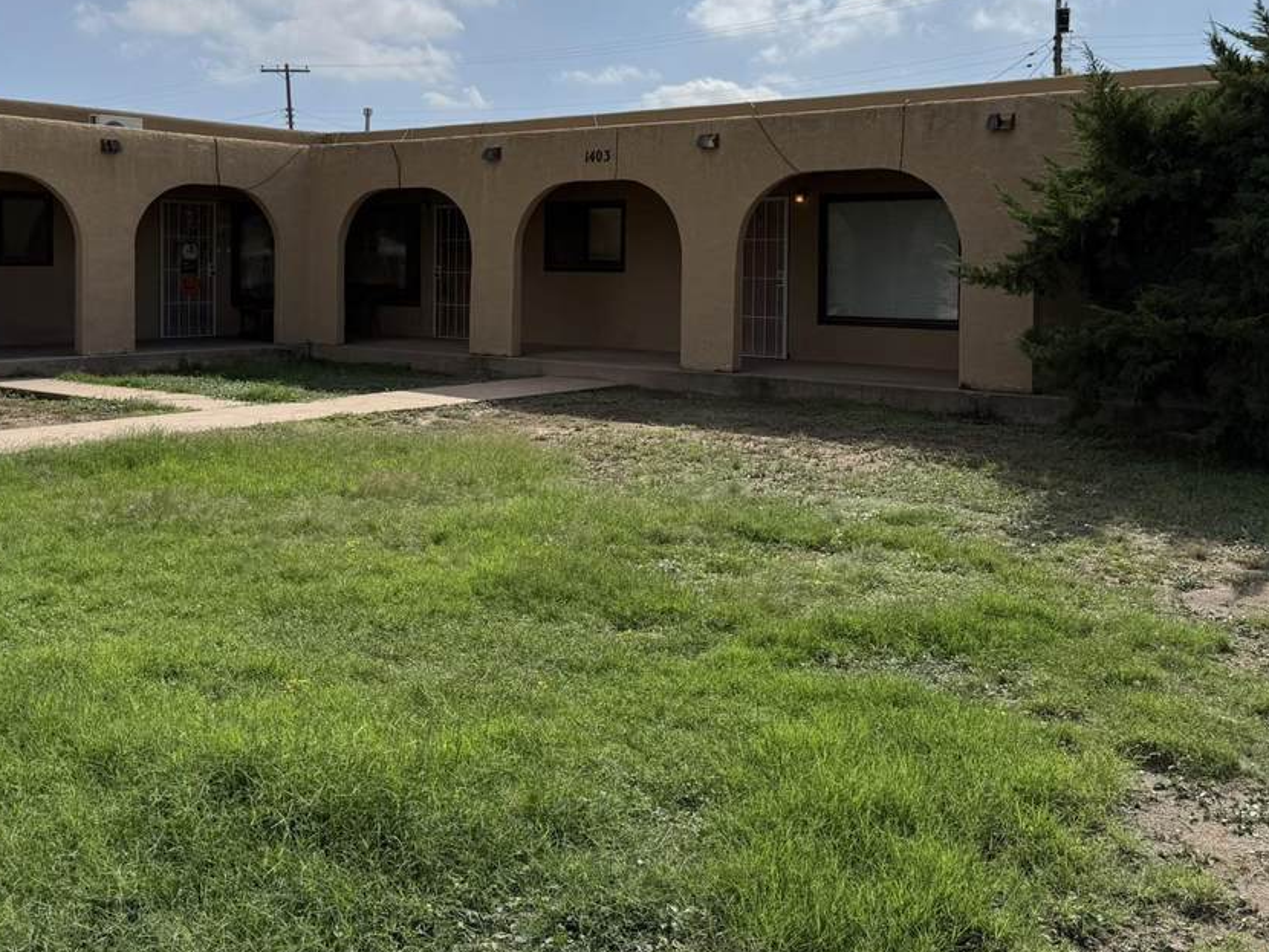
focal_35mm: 37
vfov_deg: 38.2
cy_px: 301
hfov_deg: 50.0
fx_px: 1357
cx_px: 567
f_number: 1.78
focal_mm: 6.76
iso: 80
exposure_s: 1/11905
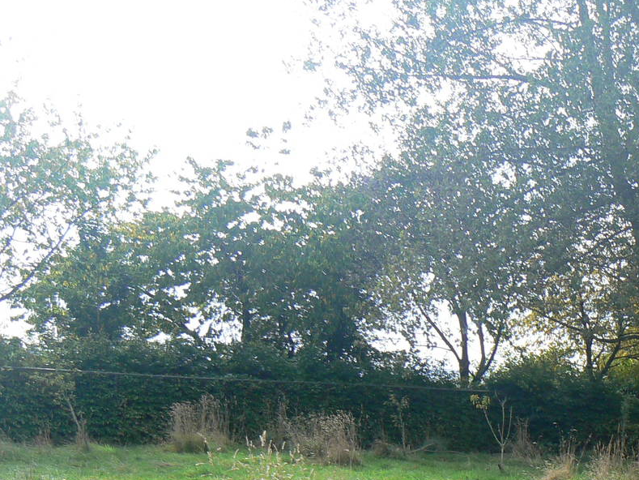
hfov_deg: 25.9
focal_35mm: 73
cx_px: 569
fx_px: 1348
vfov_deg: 19.8
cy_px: 438
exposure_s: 1/160
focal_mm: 6
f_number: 5.6
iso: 80
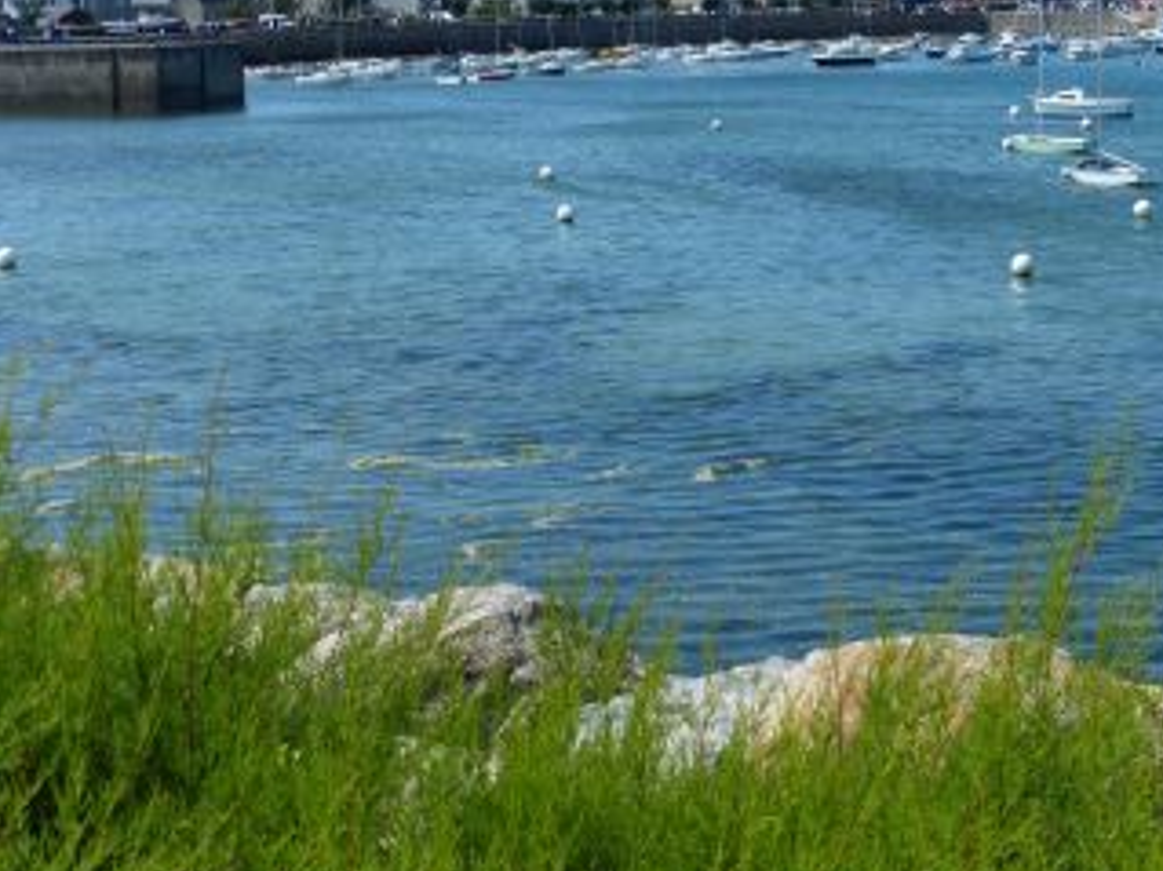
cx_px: 849
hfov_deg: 27.8
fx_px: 2317
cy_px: 264
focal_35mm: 69
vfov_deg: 21.2
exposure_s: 1/1300
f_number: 4
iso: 100
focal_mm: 7.8
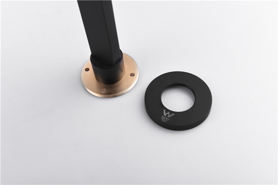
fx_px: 347
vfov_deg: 29.9
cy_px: 92
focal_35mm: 45
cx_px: 139
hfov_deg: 43.6
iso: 64
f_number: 9
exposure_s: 1/160
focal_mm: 45
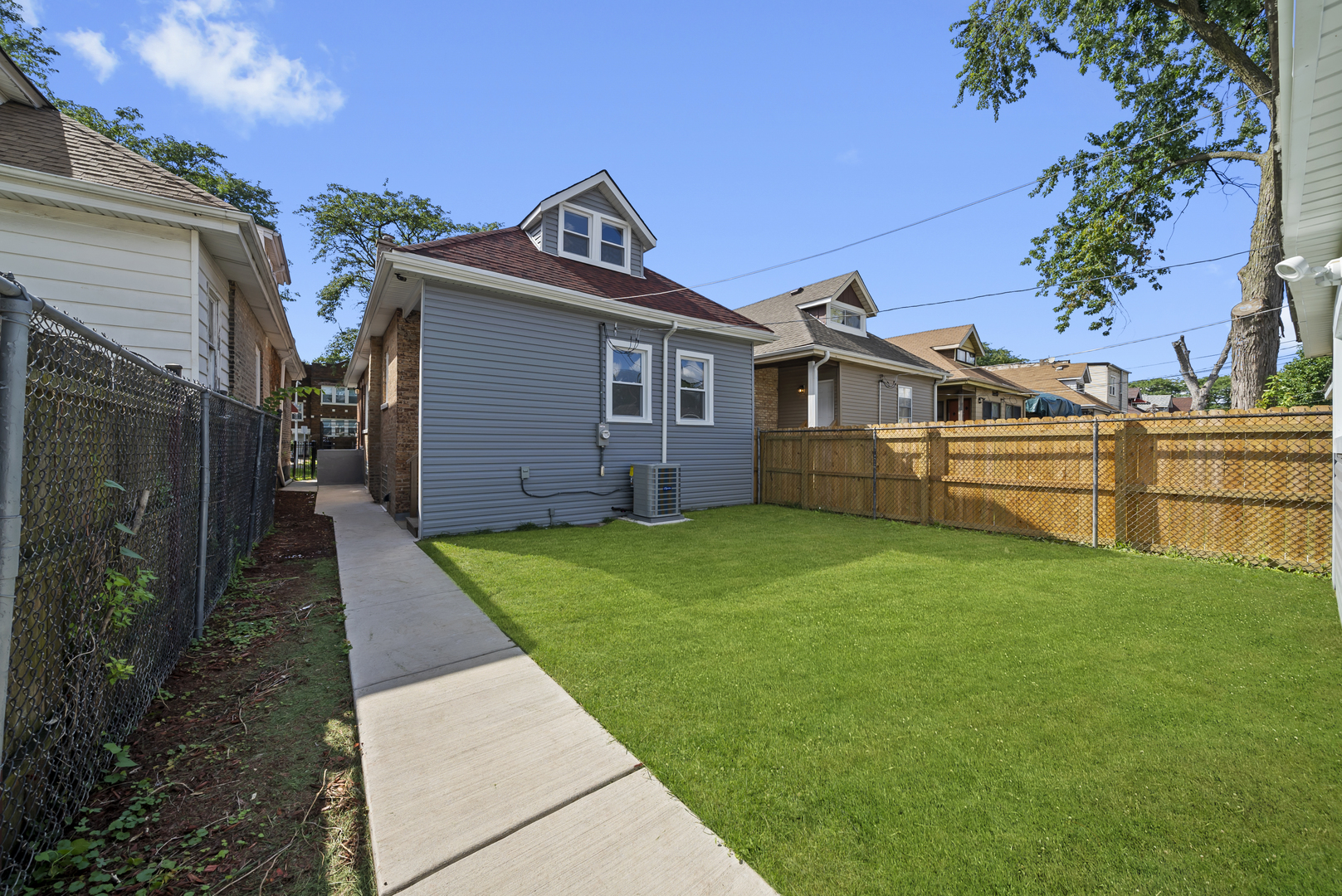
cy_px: 448
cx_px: 671
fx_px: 448
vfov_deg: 90.1
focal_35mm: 12
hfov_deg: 112.6
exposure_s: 1/125
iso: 80
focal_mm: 12
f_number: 9
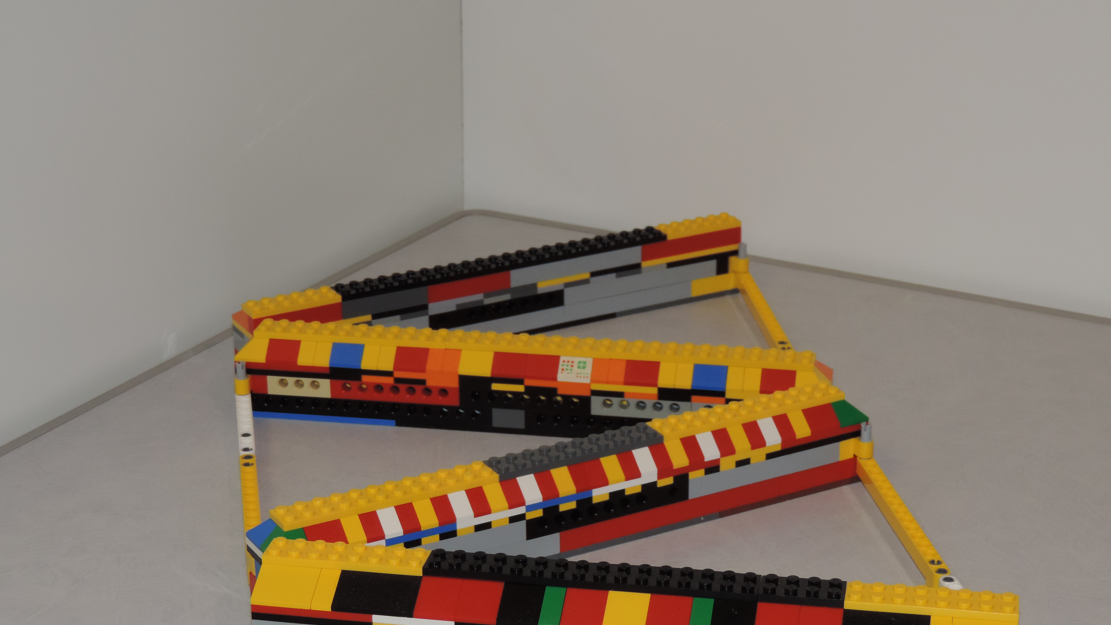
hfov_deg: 27.5
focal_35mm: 77
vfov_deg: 15.7
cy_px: 411
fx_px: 2268
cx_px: 555
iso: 200
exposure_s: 1/40
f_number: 3.9
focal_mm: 12.4
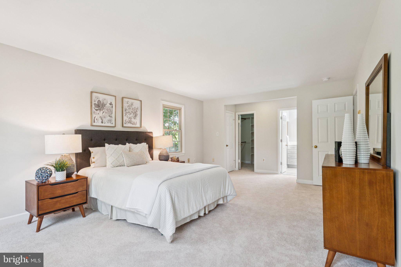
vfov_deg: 73.7
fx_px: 178
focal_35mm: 16
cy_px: 134
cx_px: 200
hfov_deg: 96.7
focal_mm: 16
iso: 640
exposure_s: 1/15
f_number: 9
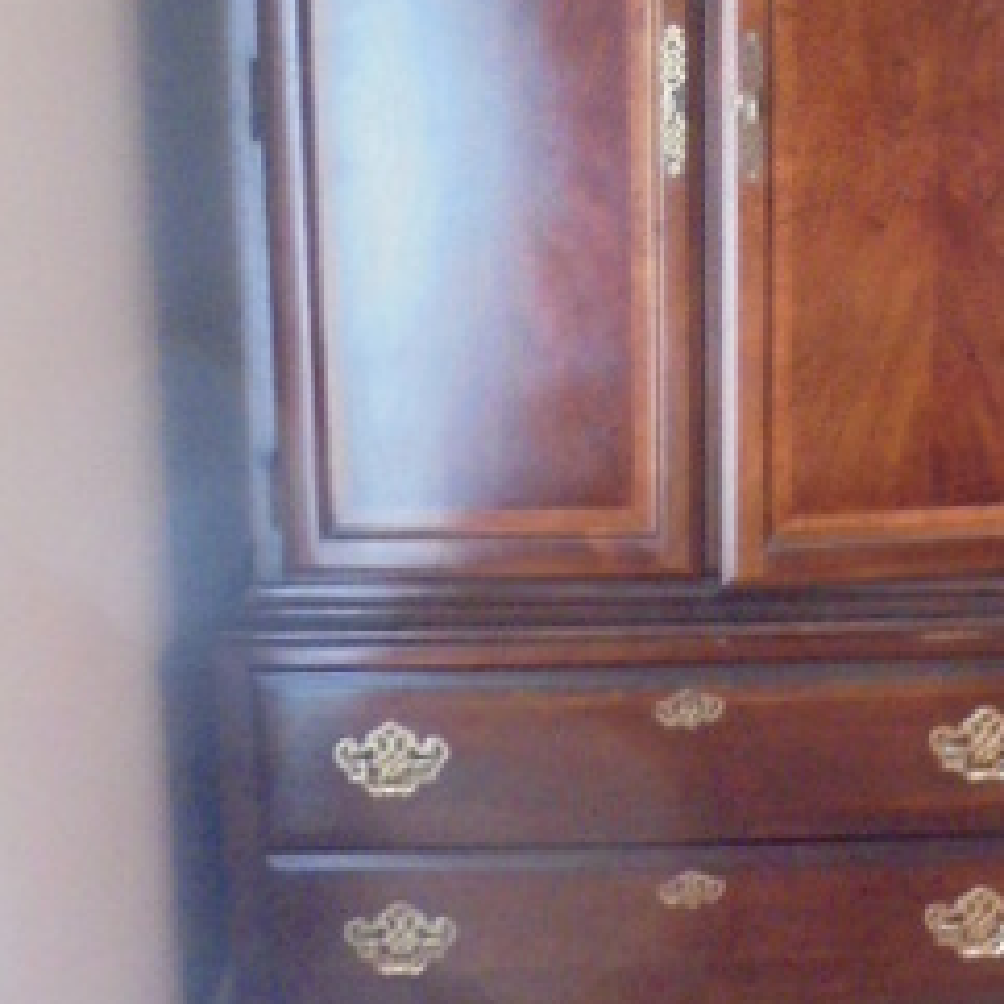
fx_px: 1805
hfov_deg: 30.7
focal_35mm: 55
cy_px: 112
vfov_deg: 29.9
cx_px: 724
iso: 800
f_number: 3.5
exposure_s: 1/20
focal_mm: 4.6
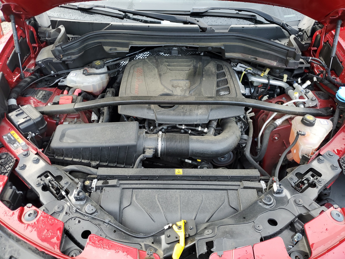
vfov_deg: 53.1
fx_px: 259
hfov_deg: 67.3
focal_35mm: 26
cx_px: 172
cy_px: 130
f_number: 1.5
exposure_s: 1/60.2
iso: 50
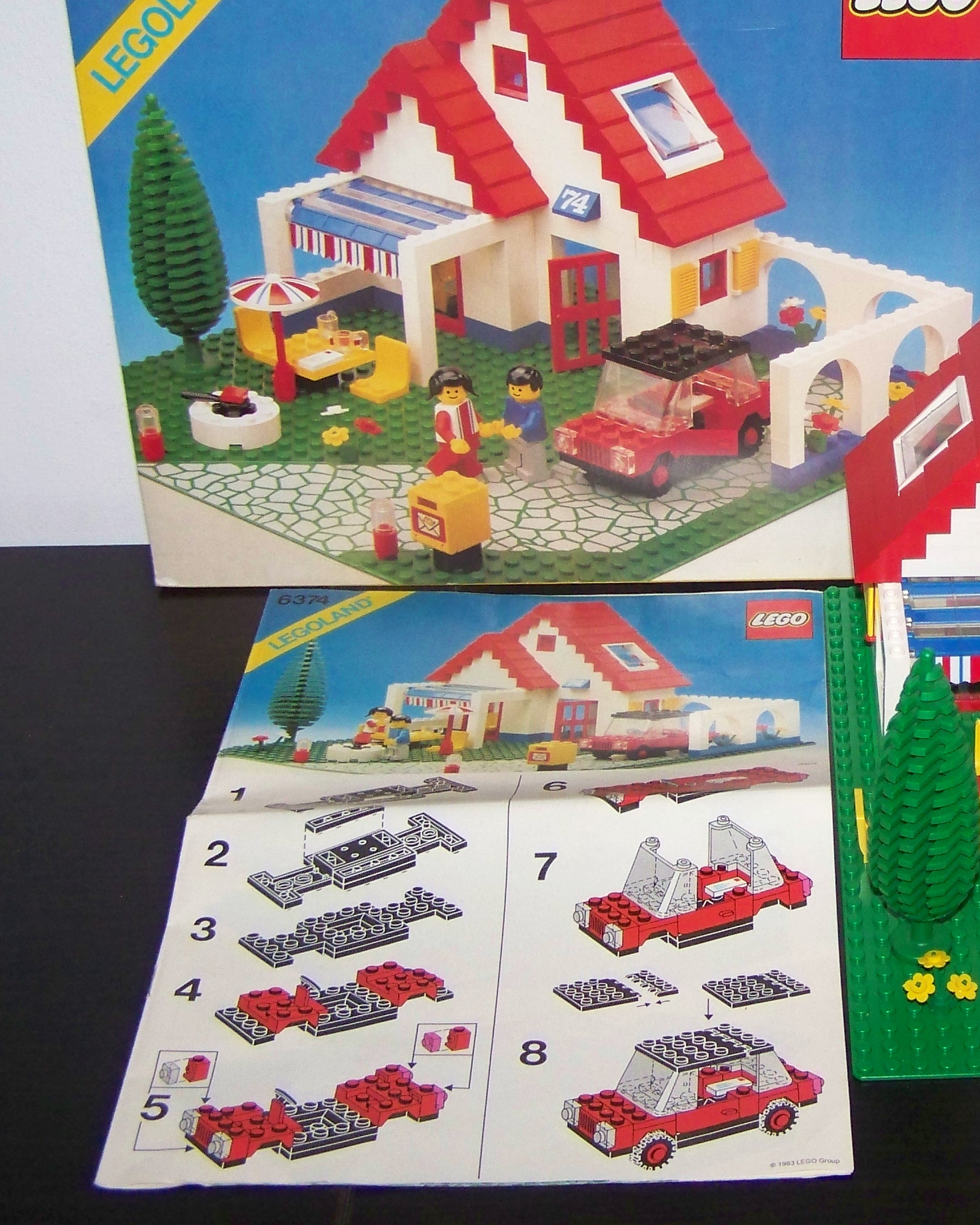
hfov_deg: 23.9
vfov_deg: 30.4
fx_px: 2248
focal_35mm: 62
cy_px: 463
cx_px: 880
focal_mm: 6.3
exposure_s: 1/30
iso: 200
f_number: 2.8
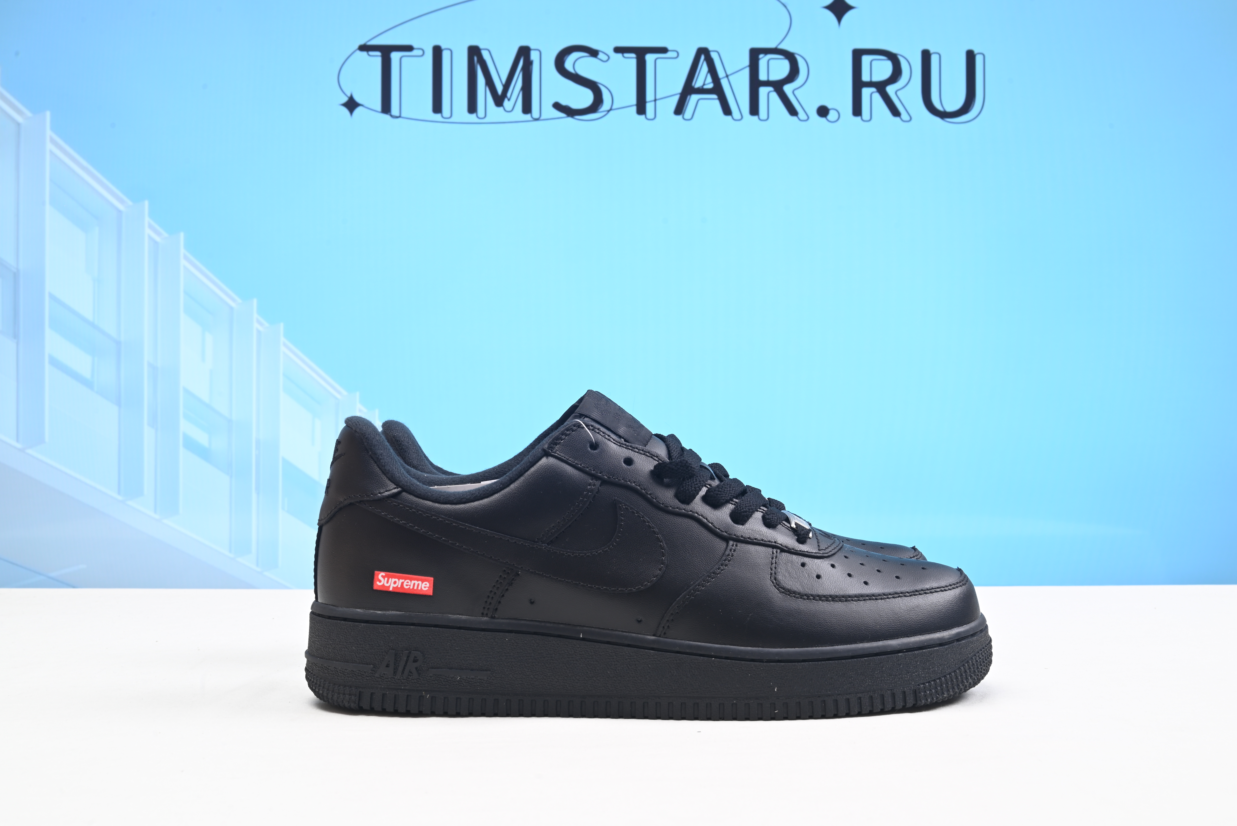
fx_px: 1341
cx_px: 618
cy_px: 413
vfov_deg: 34.2
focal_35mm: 39
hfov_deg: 49.5
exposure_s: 1/1.6
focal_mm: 39
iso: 100
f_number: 16
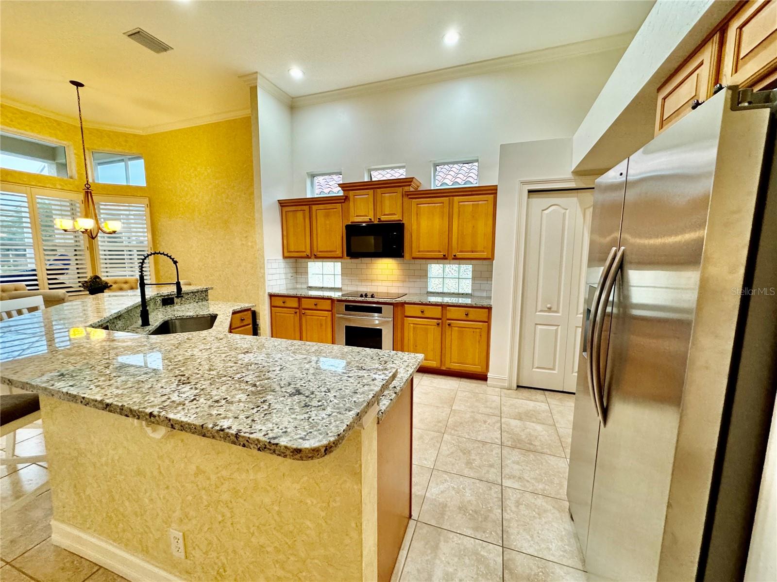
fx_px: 314
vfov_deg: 85.7
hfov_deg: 102.1
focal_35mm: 14
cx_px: 388
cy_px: 291
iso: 250
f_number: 2.2
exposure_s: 1/60
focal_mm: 2.22
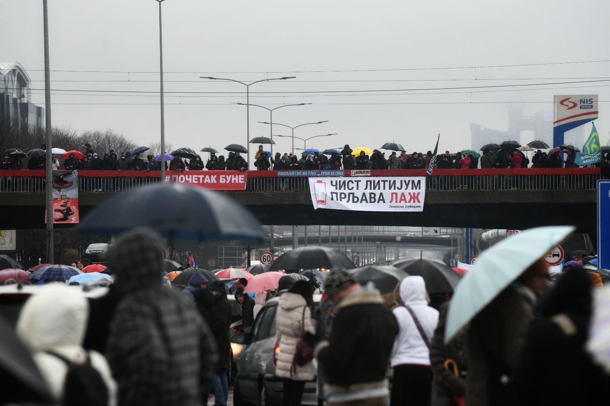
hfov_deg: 10.3
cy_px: 203
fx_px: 3389
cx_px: 305
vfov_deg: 6.9
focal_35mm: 200
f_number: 5
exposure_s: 1/320
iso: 1250
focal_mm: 200
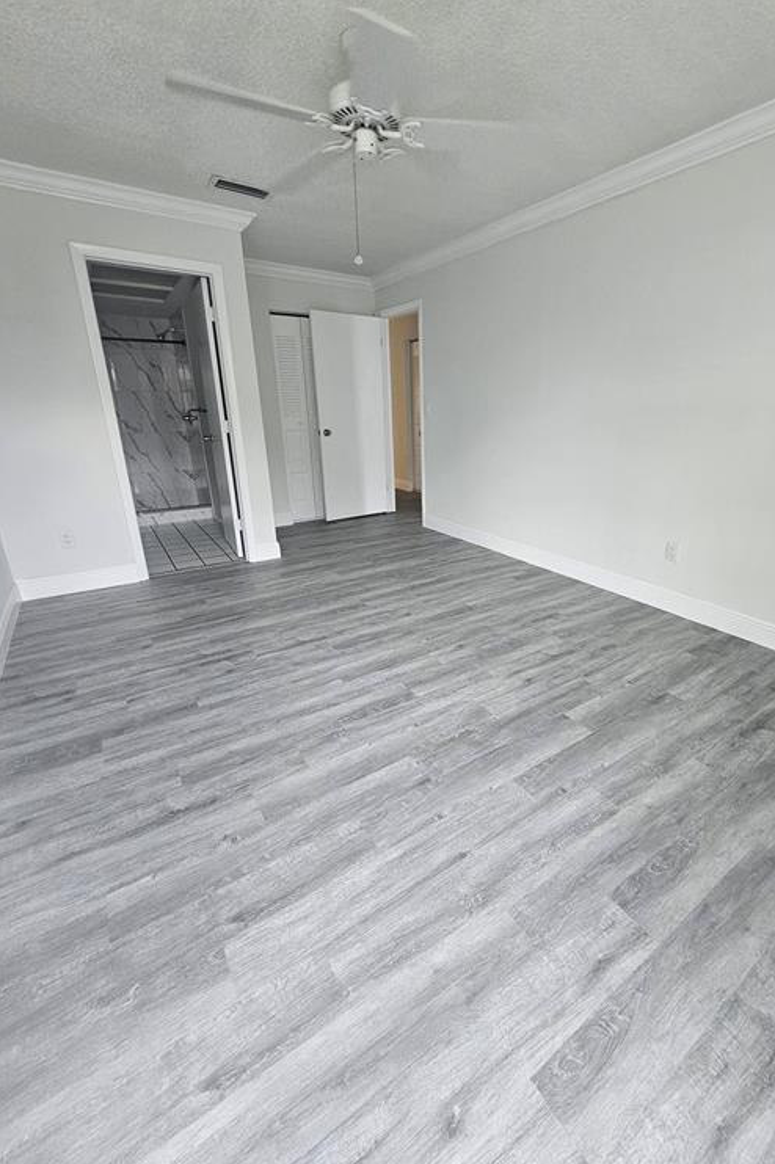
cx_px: 438
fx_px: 452
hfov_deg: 80.8
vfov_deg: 104.3
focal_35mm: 14
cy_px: 574
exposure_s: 1/60
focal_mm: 2.2
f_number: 2.2
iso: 200
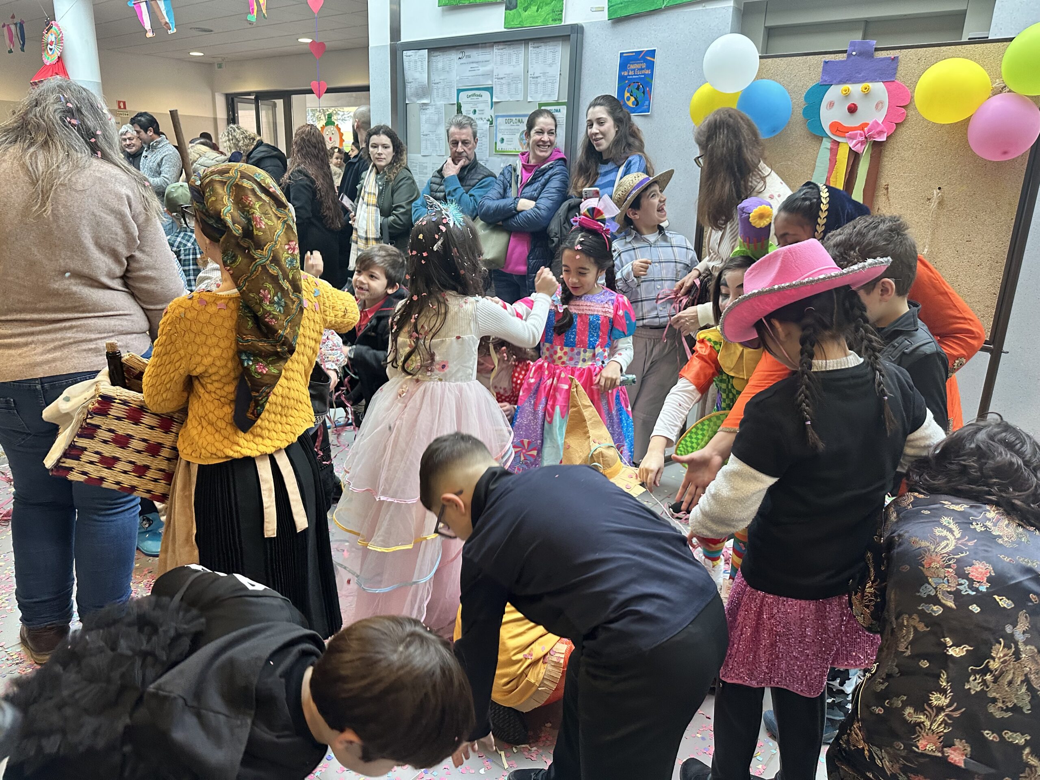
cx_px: 520
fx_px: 721
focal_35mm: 24
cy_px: 390
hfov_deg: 71.6
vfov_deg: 56.8
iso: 250
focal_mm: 6.86
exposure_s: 1/102
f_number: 1.78
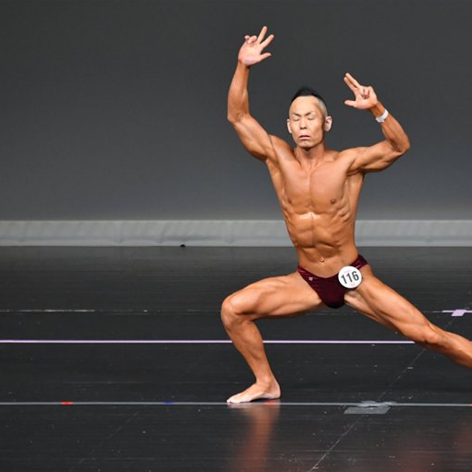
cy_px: 236
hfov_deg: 4.0
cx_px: 337
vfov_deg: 4.0
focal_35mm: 442
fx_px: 6819
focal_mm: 230
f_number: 5.6
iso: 4000
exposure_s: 1/400
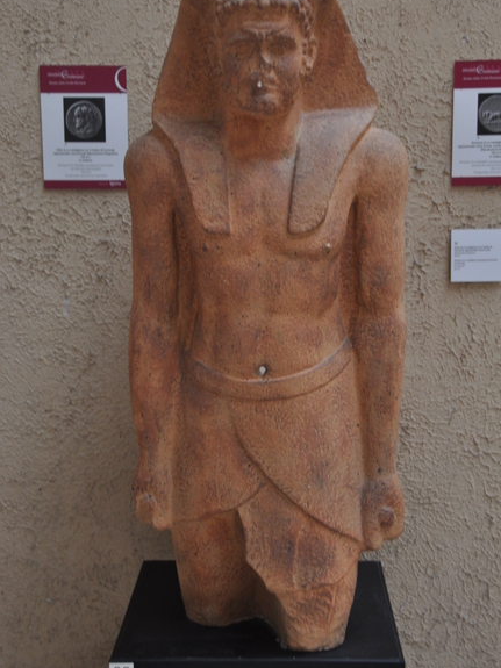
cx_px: 254
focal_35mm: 63
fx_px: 1216
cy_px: 302
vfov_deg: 30.7
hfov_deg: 23.3
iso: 640
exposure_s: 1/15
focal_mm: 38
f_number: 4.2
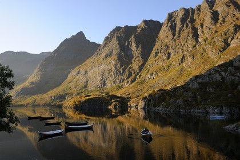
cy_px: 80
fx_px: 207
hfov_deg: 60.3
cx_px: 120
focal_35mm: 31
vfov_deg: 42.3
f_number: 9
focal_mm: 31
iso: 200
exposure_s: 1/100
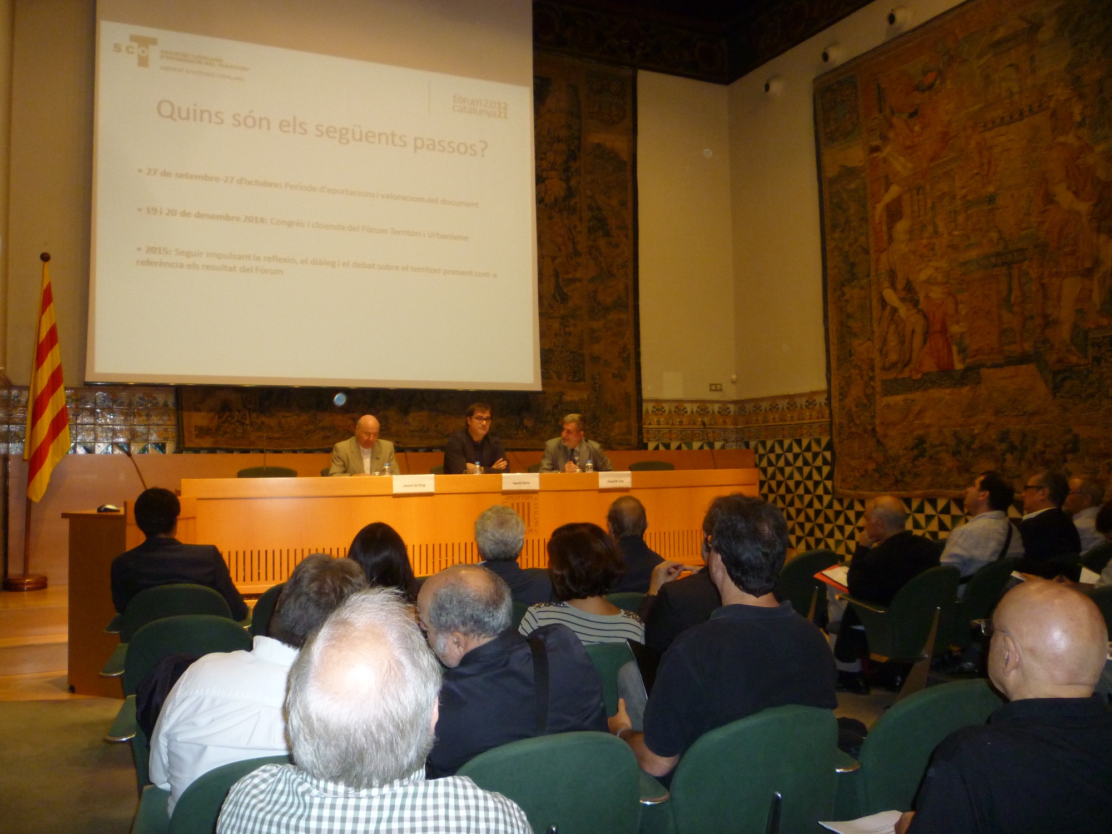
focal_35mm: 29
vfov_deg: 48.2
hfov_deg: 61.7
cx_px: 556
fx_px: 932
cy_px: 417
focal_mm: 5.2
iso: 320
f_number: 3.3
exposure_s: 1/30
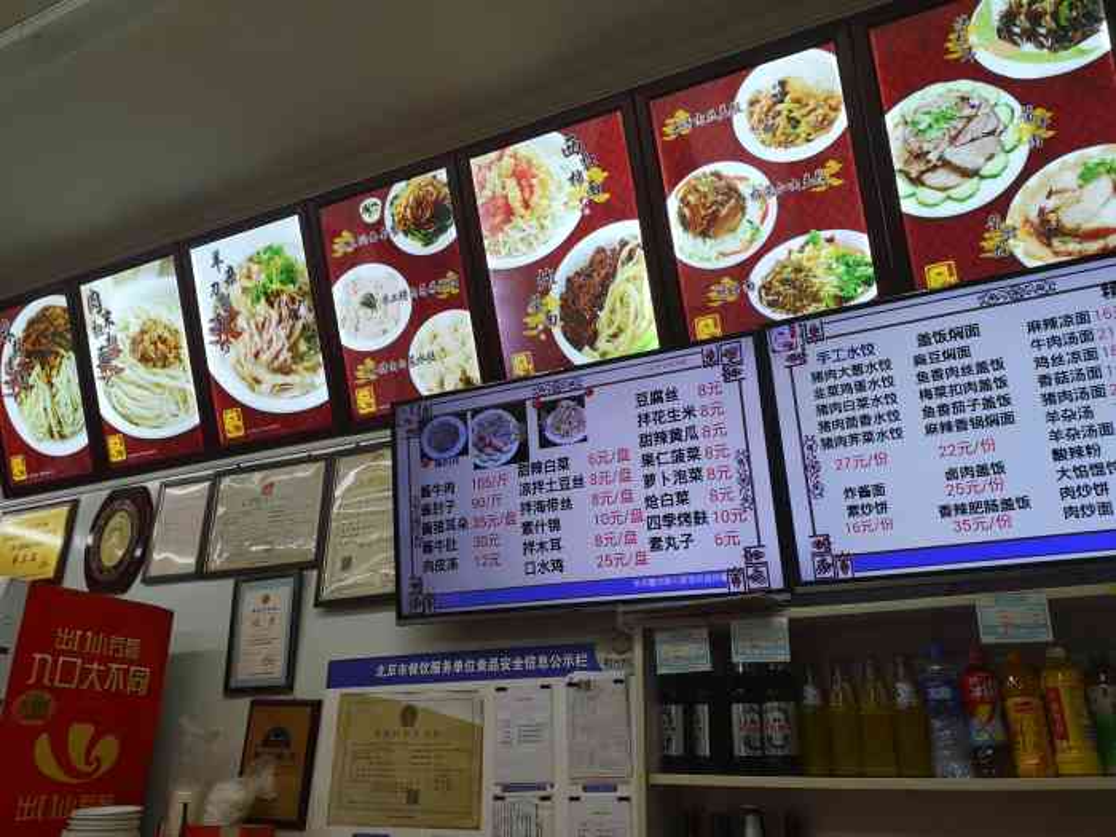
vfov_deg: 51.4
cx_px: 558
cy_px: 418
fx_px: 870
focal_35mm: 27
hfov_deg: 65.3
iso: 80
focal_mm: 5.58
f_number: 1.8
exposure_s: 1/100
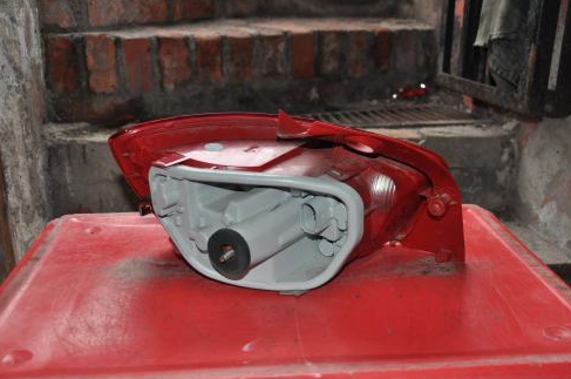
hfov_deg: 50.2
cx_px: 287
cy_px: 192
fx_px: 610
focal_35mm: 39
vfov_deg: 34.5
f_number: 4
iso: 800
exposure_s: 1/60
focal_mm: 25
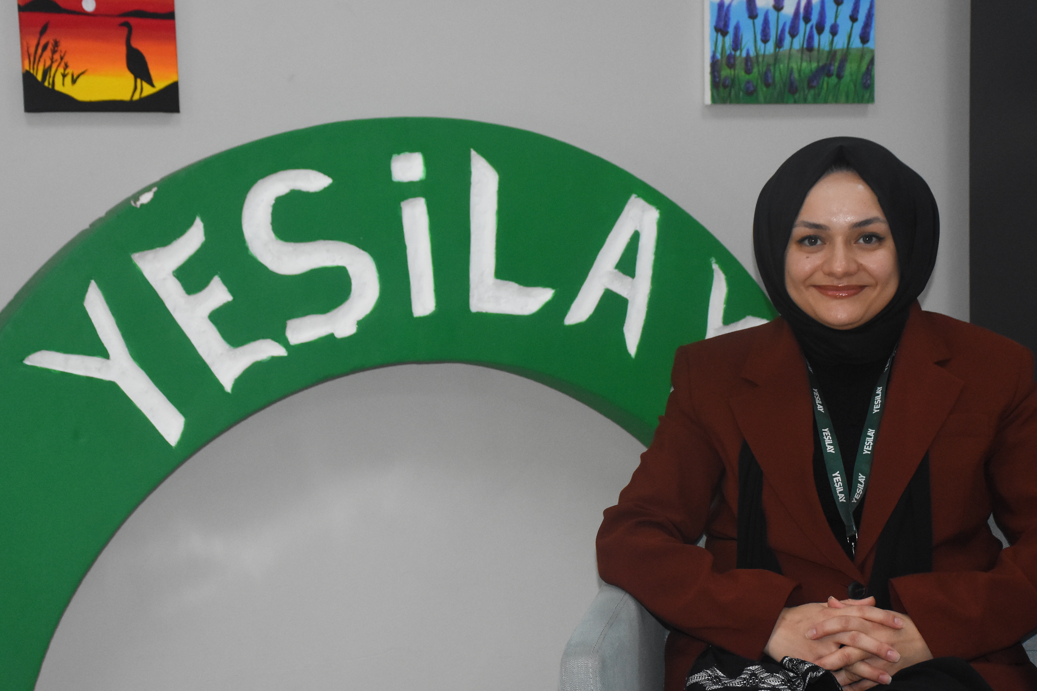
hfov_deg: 27.3
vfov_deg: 18.4
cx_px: 550
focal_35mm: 74
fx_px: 2131
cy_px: 370
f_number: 5.6
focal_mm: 40
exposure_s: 1/250
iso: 2500
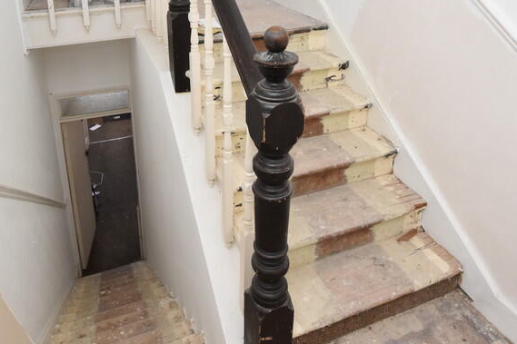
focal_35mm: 27
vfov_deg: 44.2
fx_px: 388
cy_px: 43
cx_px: 214
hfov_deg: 66.9
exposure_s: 1/125
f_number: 4
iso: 800
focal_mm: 10
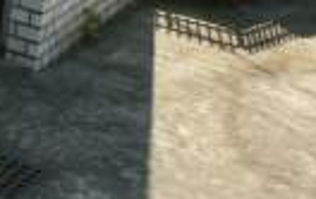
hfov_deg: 14.1
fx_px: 1061
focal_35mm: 123
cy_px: -120
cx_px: -323
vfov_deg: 10.3
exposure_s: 1/250
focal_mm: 4.3
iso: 80
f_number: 4
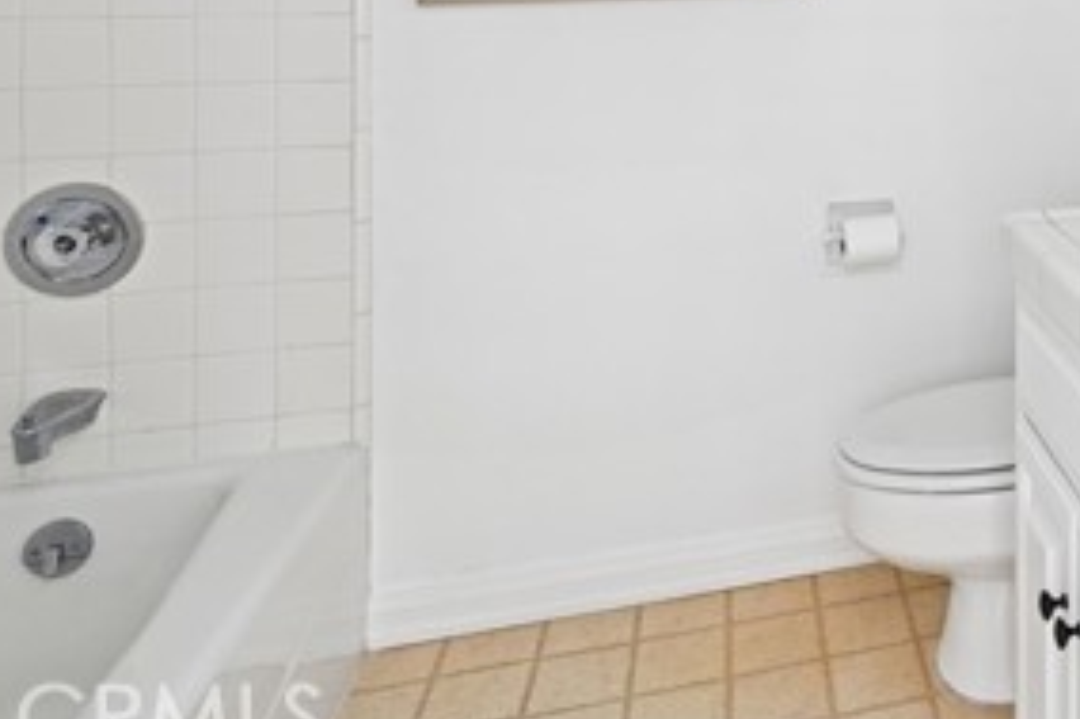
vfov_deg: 33.1
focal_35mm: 36
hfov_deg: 44.4
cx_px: 1103
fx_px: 1079
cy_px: -36
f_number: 9
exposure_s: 1/13
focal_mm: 16
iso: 200
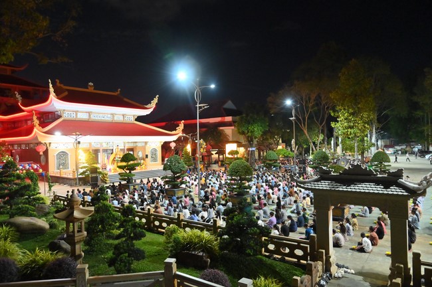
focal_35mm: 24
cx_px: 216
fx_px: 288
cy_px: 144
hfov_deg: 73.8
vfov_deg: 53.0
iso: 3200
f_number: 5
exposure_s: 1/25
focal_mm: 24
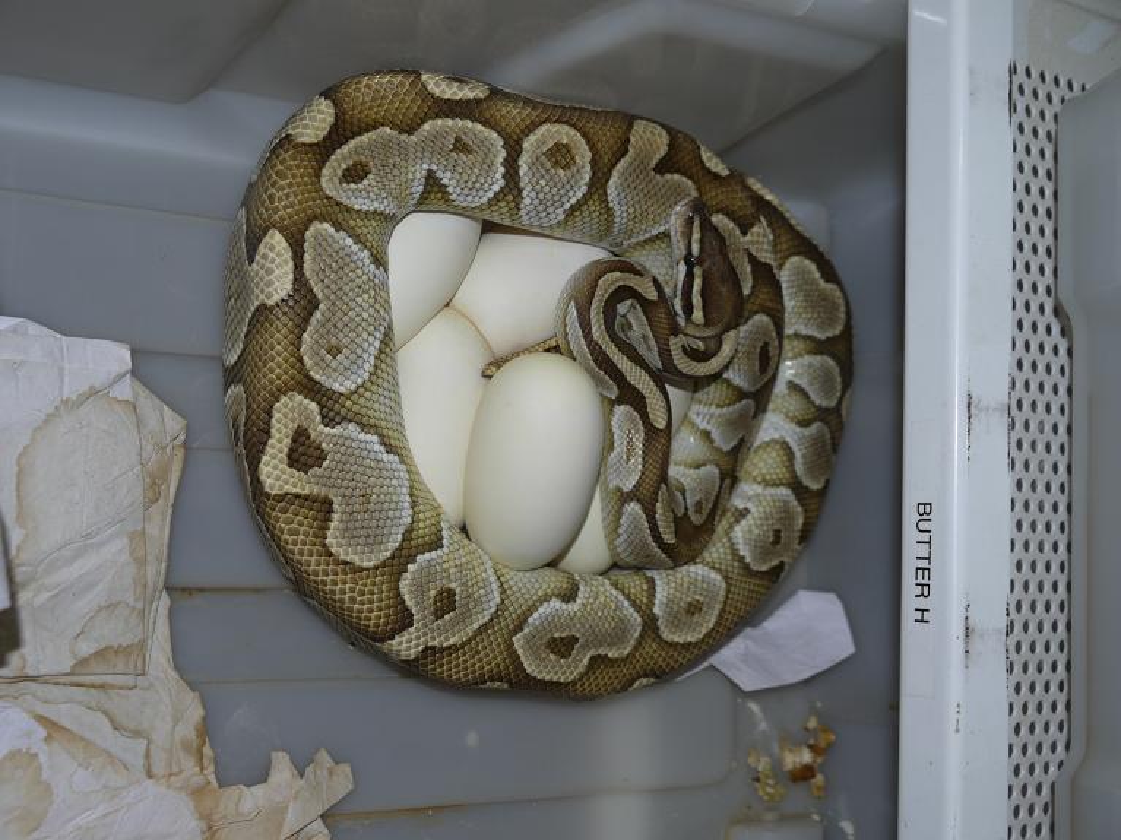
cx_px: 560
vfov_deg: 28.0
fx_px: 1684
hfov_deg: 36.8
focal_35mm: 52
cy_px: 420
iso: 100
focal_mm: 26
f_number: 4.7
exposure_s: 1/30
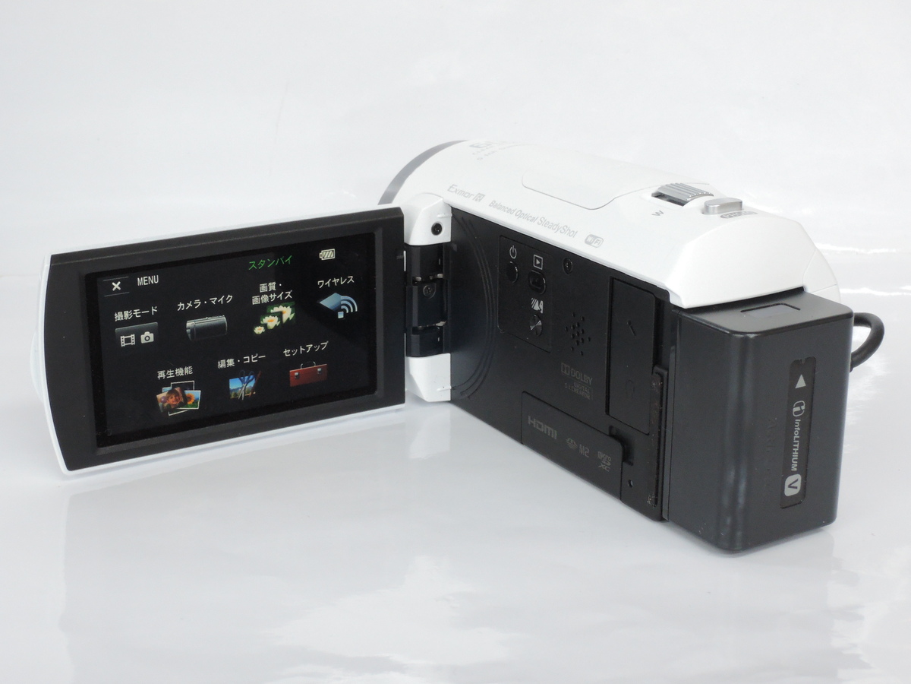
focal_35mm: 60
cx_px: 456
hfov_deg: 32.2
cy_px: 342
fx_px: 1579
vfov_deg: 24.4
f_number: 7.3
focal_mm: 12.8
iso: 800
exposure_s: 1/20
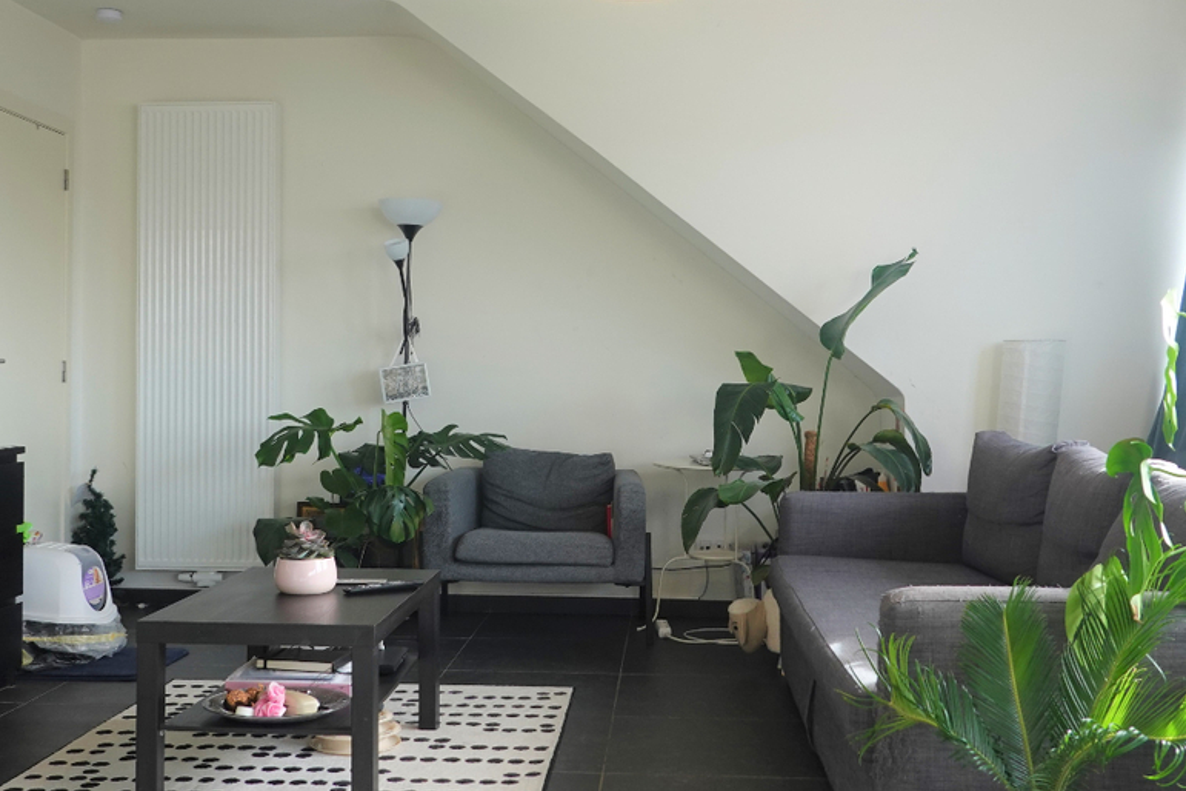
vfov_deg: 31.9
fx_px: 1384
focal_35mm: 42
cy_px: 355
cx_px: 568
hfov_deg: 46.4
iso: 125
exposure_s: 1/50
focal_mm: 9
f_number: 2.8
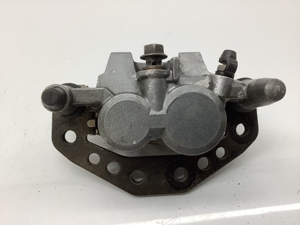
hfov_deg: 58.4
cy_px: 112
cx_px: 150
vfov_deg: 45.4
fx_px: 269
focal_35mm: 31
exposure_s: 1/120
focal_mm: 3.3
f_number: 2.4
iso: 50
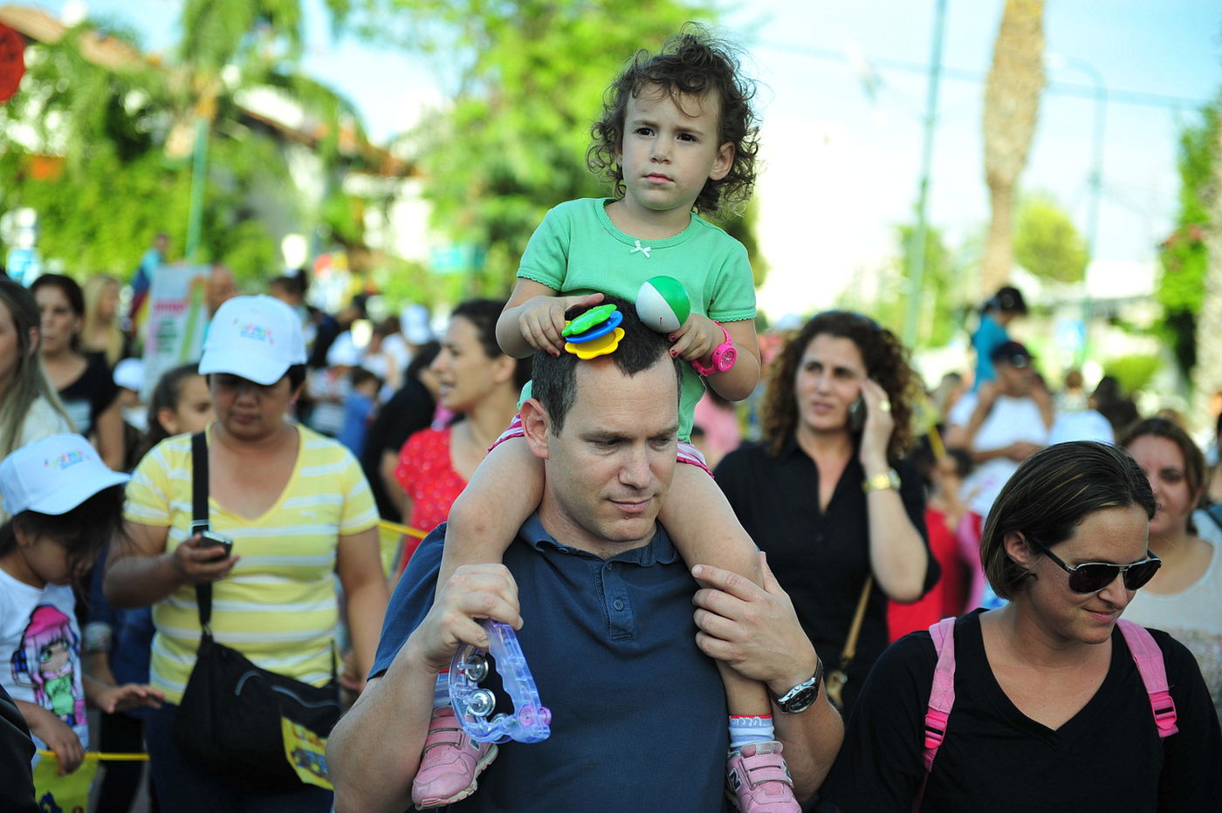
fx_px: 2375
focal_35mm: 70
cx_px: 611
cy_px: 406
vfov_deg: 19.4
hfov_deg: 28.9
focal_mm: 70
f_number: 2.8
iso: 250
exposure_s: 1/1000
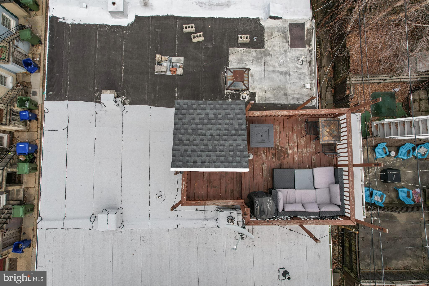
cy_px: 143
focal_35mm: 22
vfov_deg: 57.2
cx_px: 214
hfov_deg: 78.6
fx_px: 262
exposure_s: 1/640
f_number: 2.8
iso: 100
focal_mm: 8.38
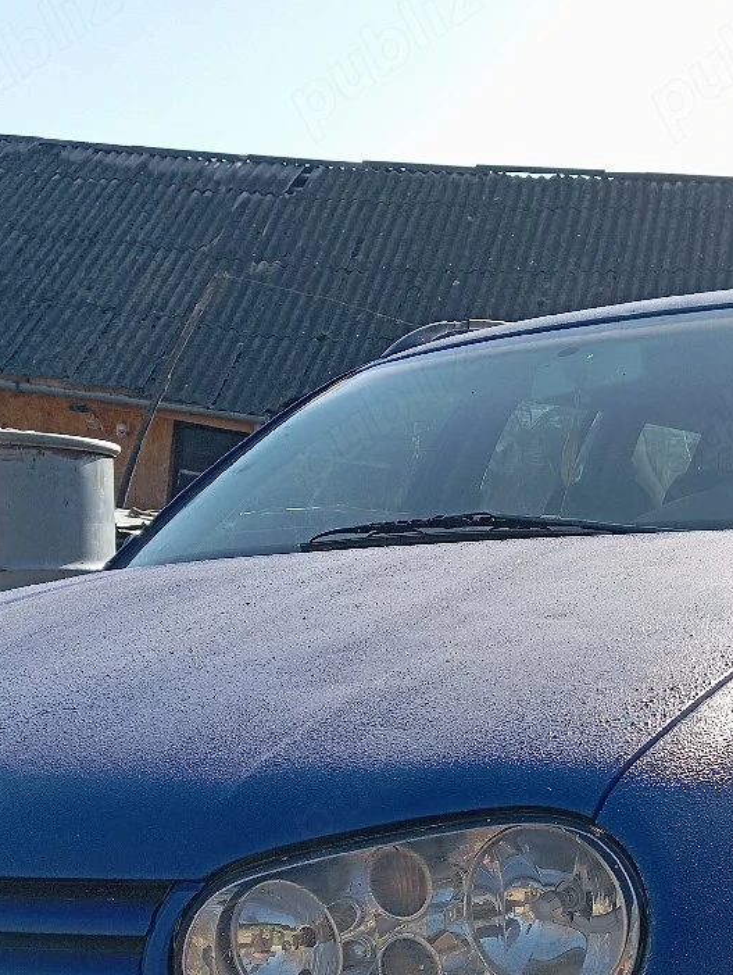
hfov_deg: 27.3
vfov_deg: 35.0
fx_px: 1494
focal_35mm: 53
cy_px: 786
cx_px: 532
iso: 55
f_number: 1.8
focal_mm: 4.22
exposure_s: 1/455
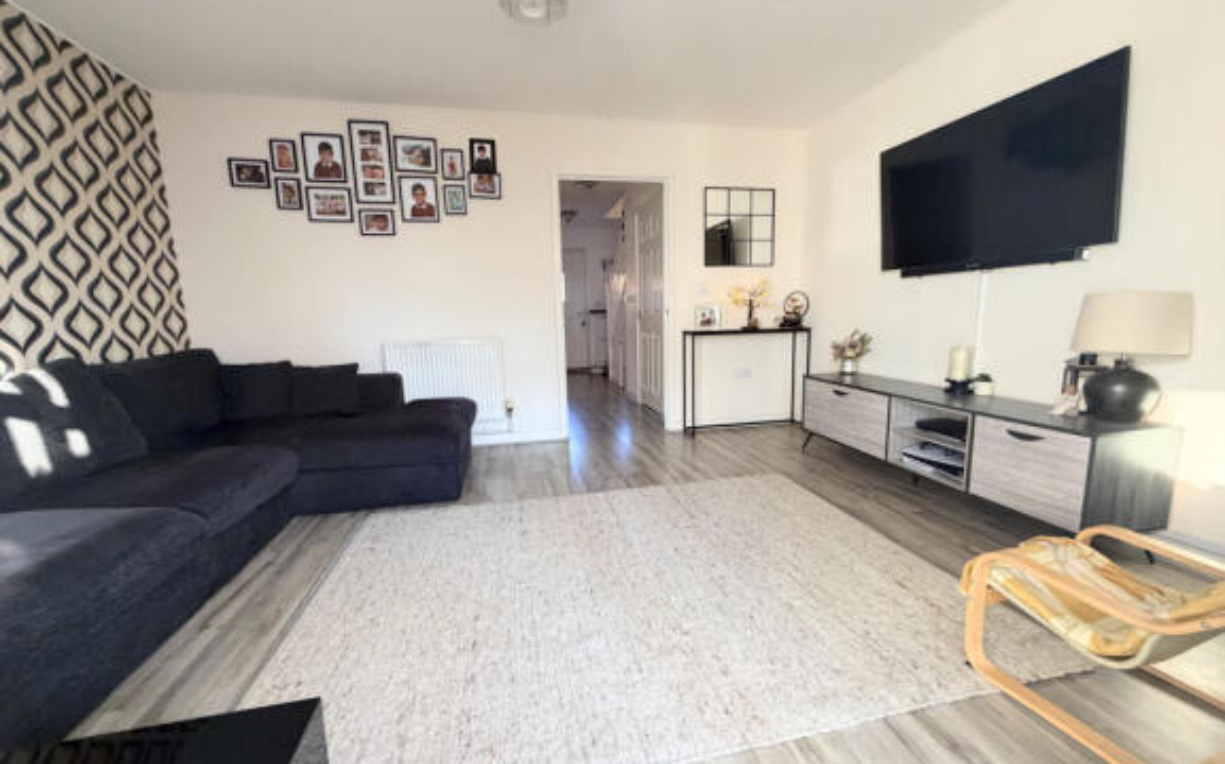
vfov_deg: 74.7
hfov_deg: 101.5
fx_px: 501
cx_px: 617
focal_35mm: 15
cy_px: 400
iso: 320
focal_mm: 2.22
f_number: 2.2
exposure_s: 1/85
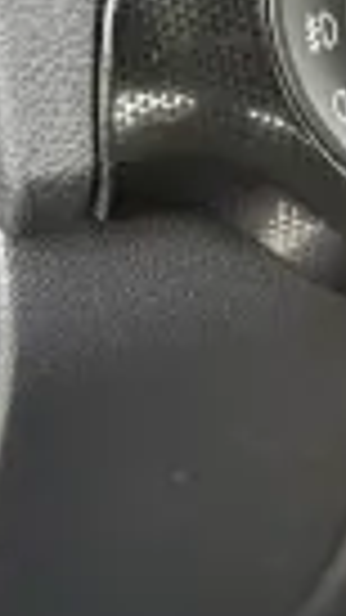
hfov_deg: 8.7
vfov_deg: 15.6
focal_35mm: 137
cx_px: 503
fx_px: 2236
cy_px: 139
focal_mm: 6.76
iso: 100
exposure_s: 1/60
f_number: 1.78
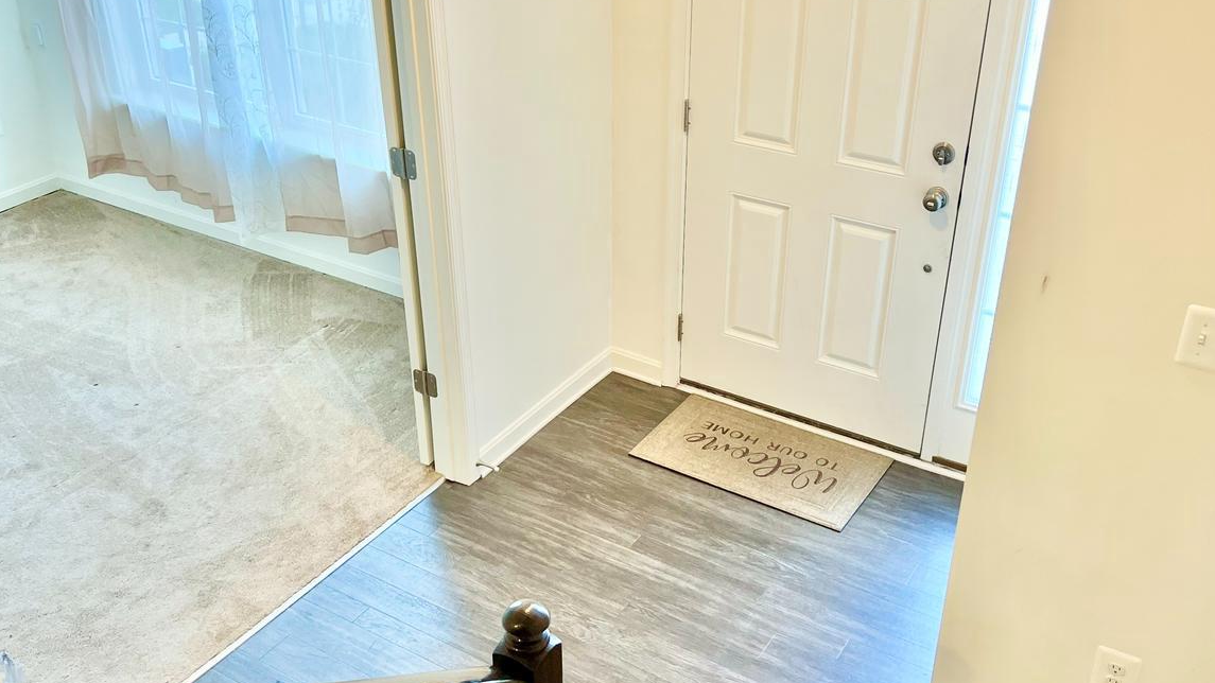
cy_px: 342
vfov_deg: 31.2
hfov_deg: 52.8
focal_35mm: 38
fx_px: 1224
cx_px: 607
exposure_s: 1/120
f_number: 1.5
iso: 125
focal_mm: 5.7
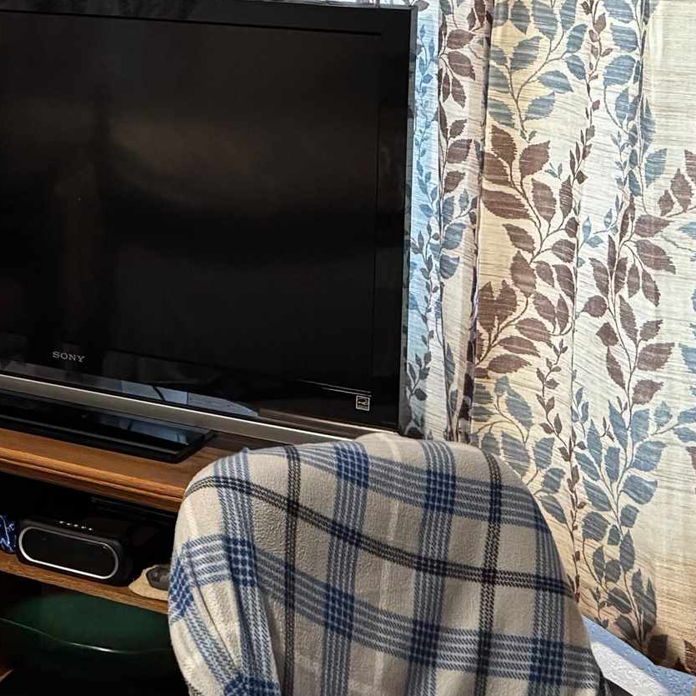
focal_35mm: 78
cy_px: -39
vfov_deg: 21.2
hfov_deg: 20.2
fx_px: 1774
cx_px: -233
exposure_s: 1/40
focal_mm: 6.76
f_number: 1.78
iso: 640
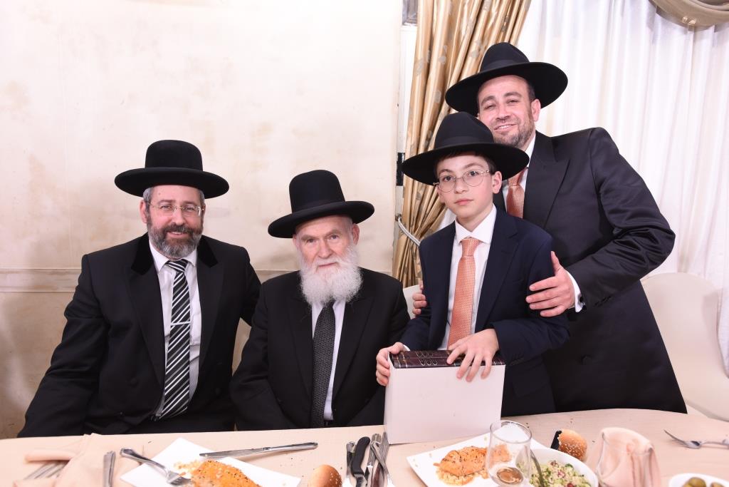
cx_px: 364
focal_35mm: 20
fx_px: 405
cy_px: 244
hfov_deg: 84.0
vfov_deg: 61.9
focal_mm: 20
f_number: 4.5
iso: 400
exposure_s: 1/100
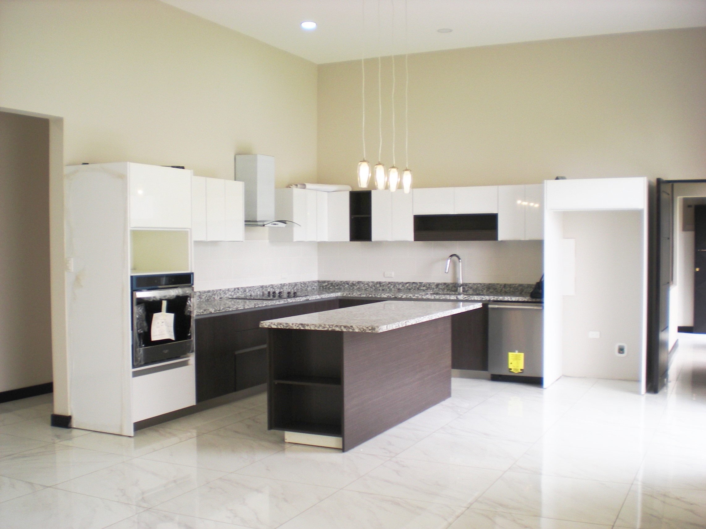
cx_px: 353
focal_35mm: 38
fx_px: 775
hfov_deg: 49.0
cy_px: 264
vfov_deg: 37.7
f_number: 3.1
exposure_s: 1/58.5
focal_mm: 6.3
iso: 75
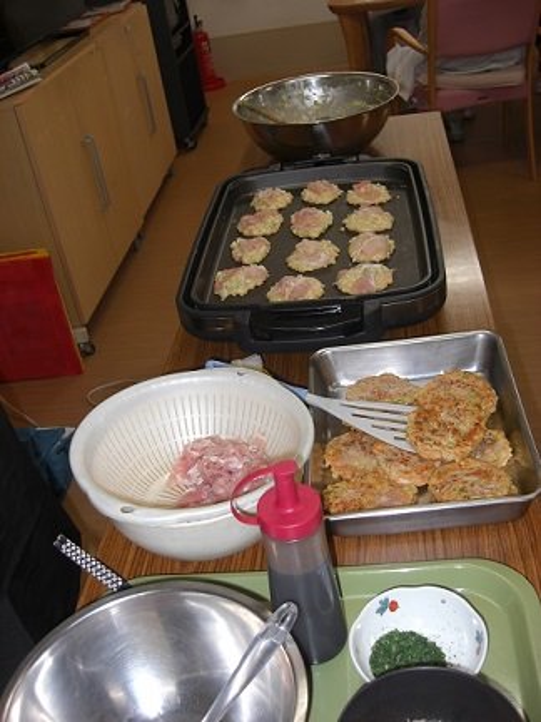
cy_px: 361
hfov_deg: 37.7
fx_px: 792
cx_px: 270
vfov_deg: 49.0
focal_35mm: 38
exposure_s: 1/60
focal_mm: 7.9
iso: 100
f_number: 2.8
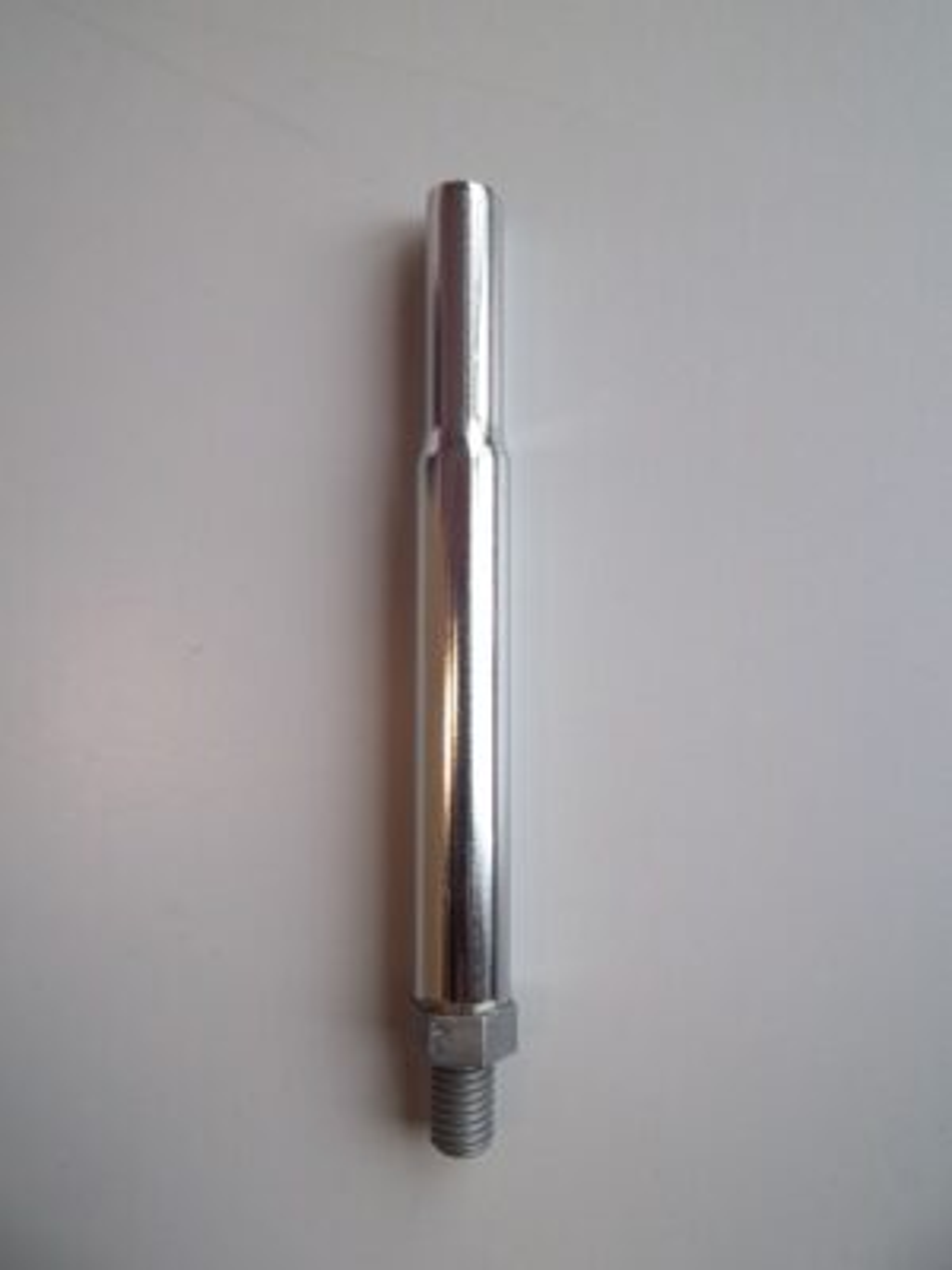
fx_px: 1027
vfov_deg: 63.4
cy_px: 635
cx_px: 476
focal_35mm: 28
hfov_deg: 49.7
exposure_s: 1/50
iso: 64
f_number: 3.5
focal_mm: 5.05
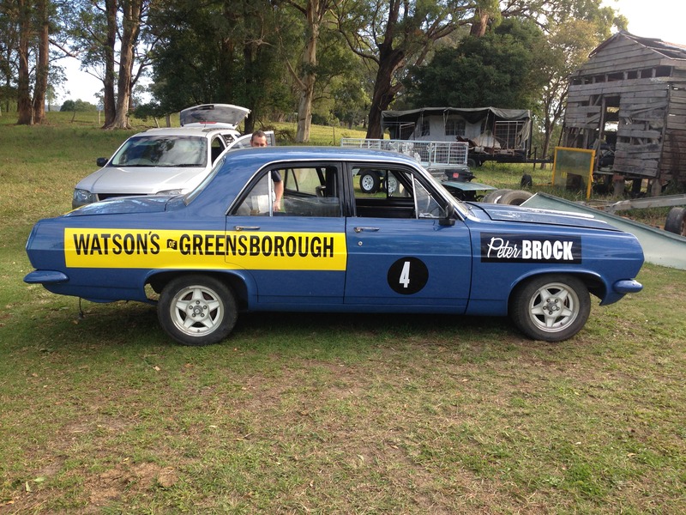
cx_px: 343
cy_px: 258
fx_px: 654
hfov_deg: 55.4
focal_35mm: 33
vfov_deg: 42.9
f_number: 2.4
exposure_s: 1/250
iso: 50
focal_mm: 4.12
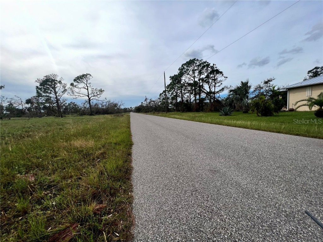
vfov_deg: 89.9
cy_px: 121
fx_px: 121
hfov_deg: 106.2
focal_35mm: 13
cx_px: 162
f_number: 1.8
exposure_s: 1/1946
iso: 32
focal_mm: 1.57
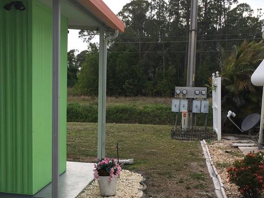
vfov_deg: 27.3
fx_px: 404
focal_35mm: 53
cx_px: 94
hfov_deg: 35.9
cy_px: 137
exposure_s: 1/777
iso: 25
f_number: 2.2
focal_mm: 4.15
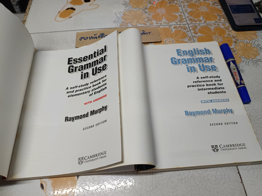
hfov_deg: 71.6
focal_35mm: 24
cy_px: 98
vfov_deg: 56.8
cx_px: 131
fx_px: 182
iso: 898
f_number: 1.7
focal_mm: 5.31
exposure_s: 1/50
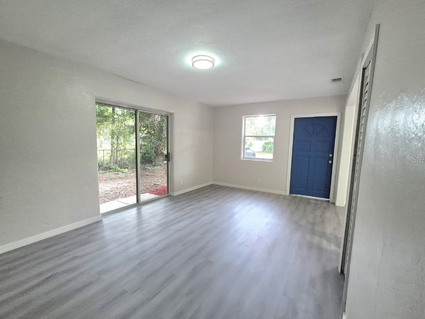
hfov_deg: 98.1
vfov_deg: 81.8
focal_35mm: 15
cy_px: 159
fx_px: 184
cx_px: 211
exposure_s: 1/60.2
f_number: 2.2
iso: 1000
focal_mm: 1.74
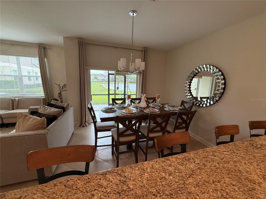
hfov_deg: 102.1
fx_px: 108
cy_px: 100
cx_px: 133
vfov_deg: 85.7
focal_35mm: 14
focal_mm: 2.22
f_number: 2.2
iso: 200
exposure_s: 1/120
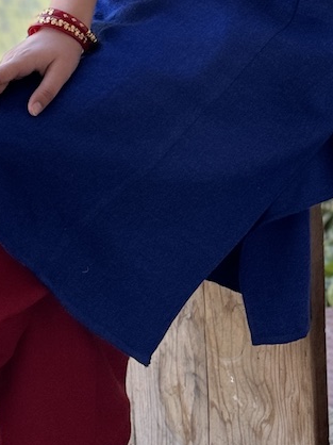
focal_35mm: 147
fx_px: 1887
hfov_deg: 10.1
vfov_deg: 13.2
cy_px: -35
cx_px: 112
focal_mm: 6.76
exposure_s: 1/707
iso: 64
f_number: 1.78
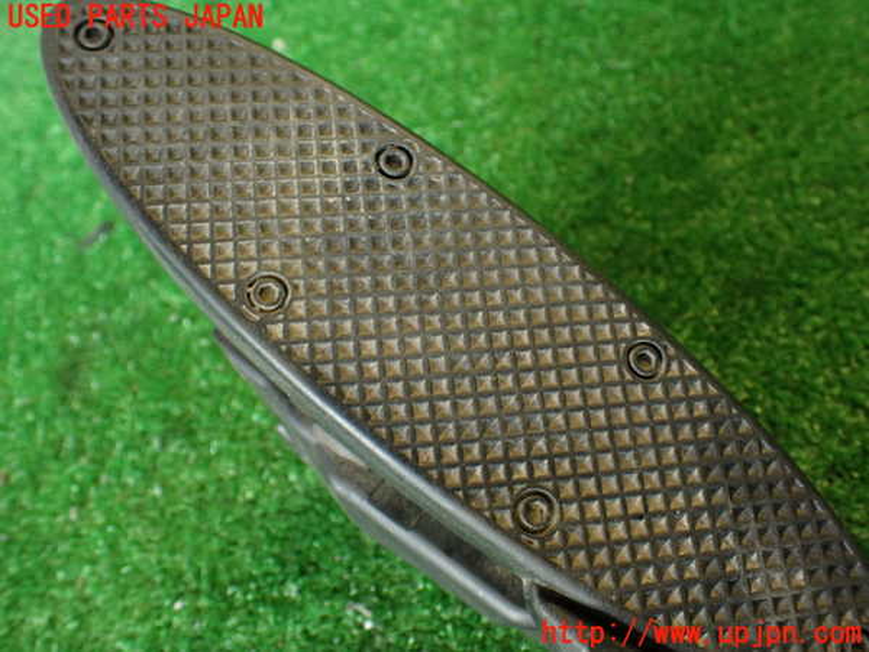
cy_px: 326
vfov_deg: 44.2
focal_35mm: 32
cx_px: 434
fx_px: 803
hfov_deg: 56.8
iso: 200
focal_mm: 5.79
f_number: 2.4
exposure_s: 1/30
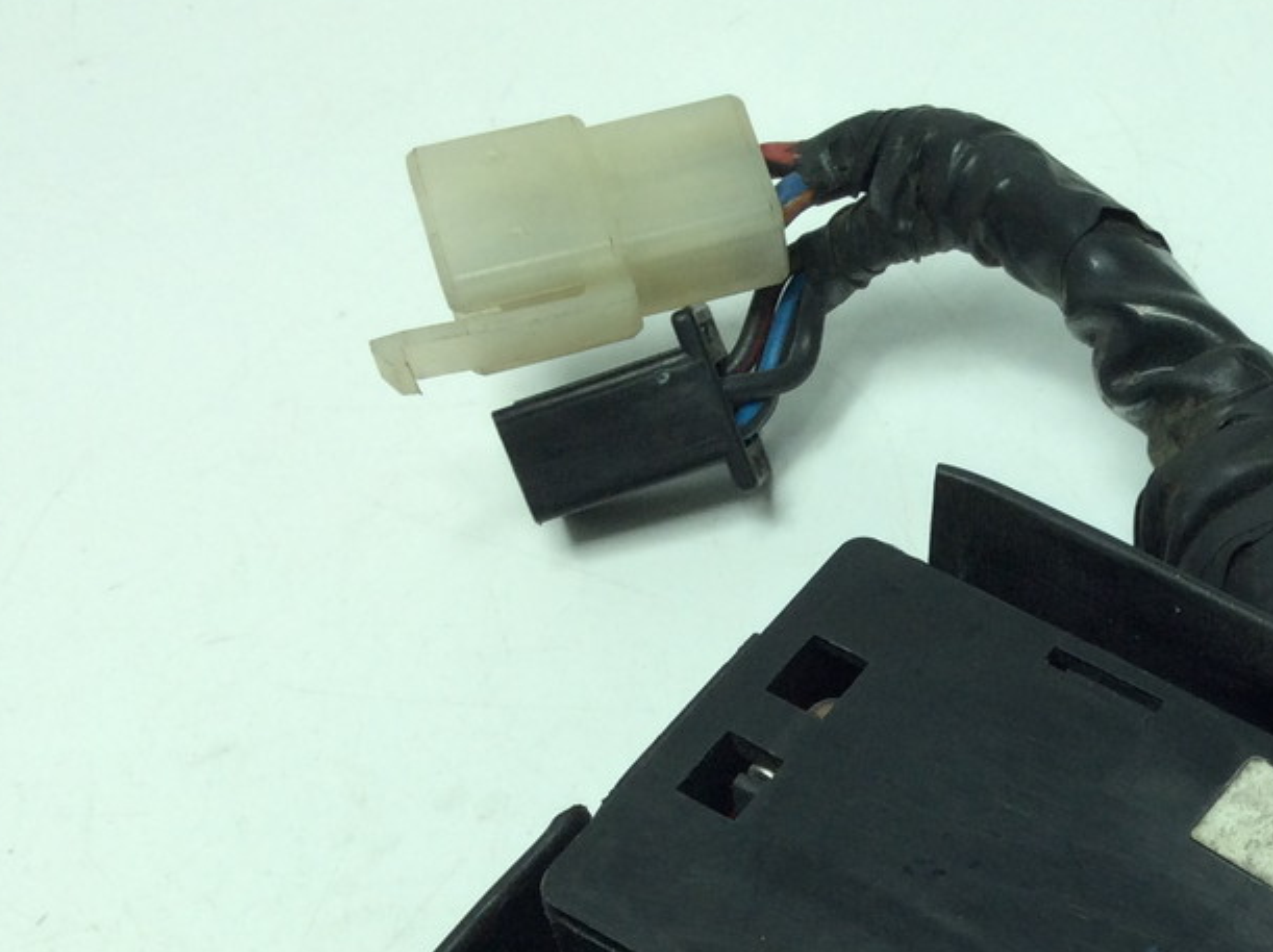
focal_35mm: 67
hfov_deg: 27.8
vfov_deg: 21.3
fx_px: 2462
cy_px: 898
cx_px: 1169
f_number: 2.4
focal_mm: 3.3
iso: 32
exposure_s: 1/376
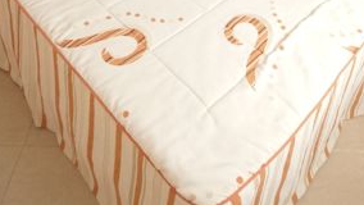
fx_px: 377
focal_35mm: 39
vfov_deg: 25.4
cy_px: -74
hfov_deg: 51.5
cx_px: 197
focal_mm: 10
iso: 2500
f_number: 9
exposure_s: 1/60
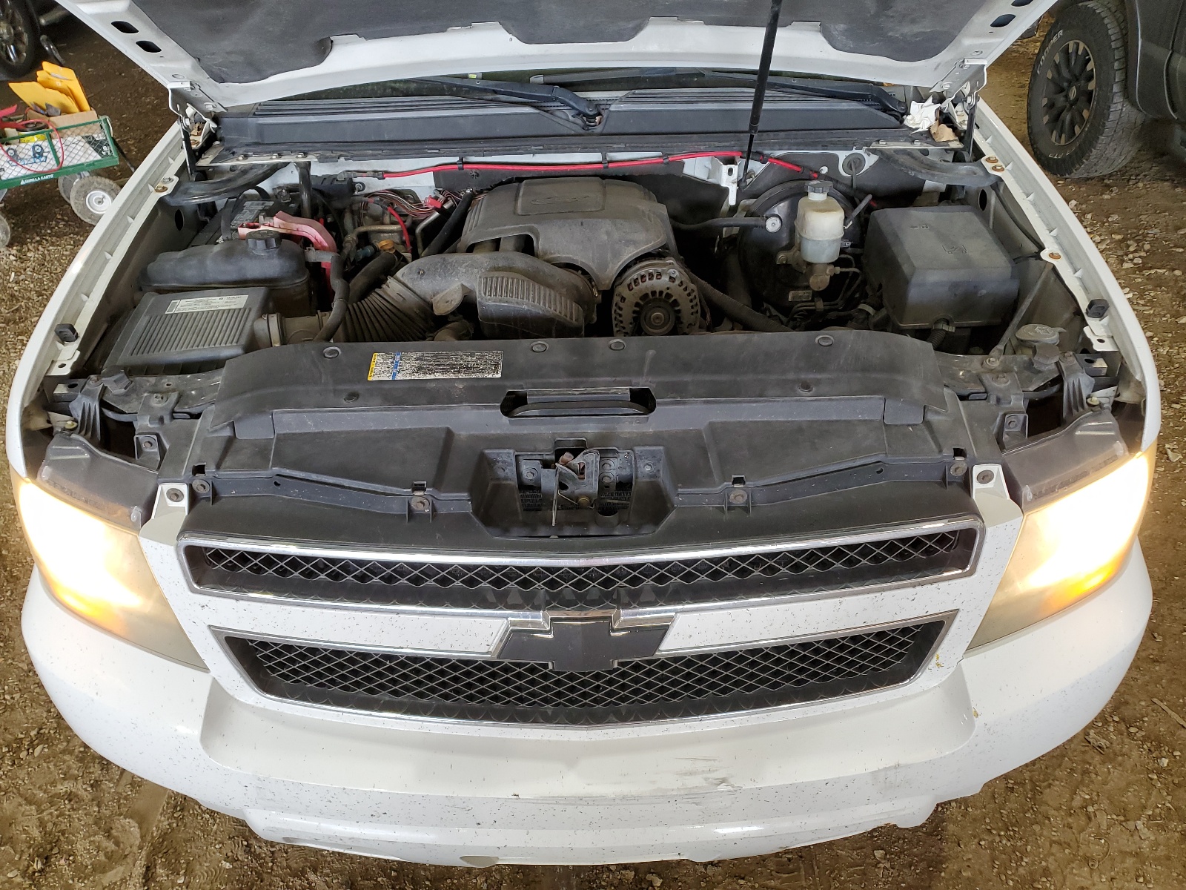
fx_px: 891
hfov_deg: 67.3
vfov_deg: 53.1
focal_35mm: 26
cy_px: 445
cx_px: 593
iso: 71
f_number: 1.5
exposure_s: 1/60.2
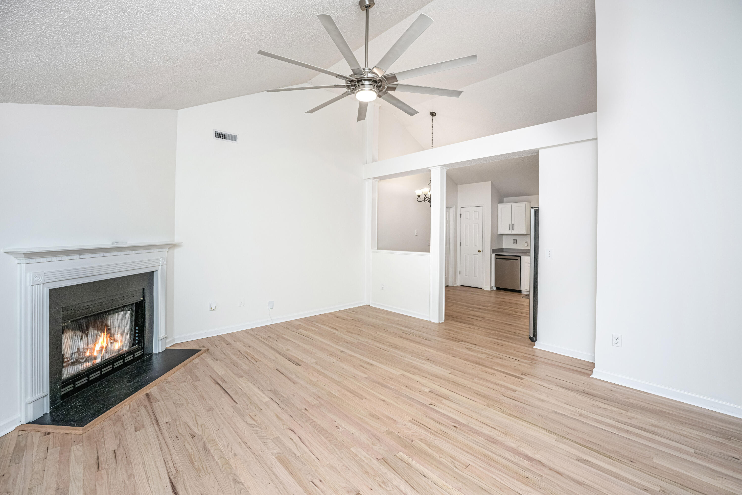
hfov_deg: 104.3
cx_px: 371
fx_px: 289
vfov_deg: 81.2
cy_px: 248
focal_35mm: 14
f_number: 5.6
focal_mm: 14
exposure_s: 1/200
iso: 400
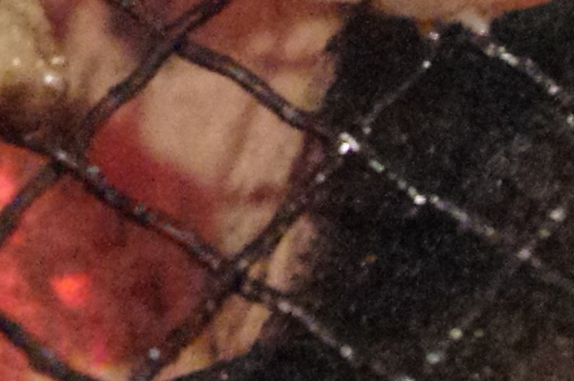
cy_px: -381
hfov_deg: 8.1
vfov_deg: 5.5
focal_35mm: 245
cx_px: -478
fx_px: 3900
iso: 12800
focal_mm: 24.38
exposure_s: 1/30
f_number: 5
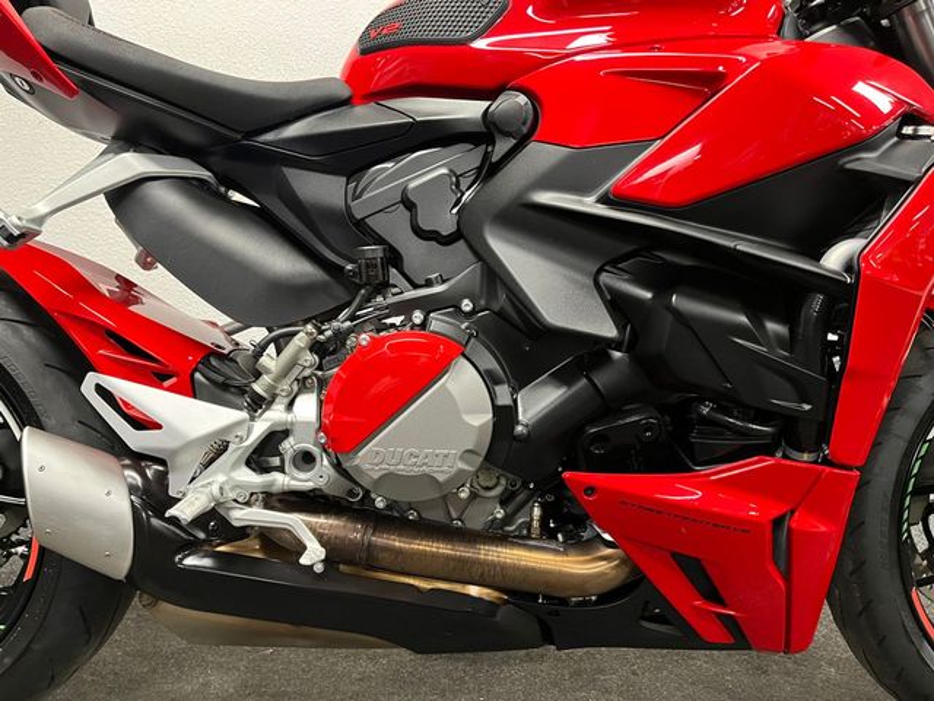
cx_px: 467
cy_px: 350
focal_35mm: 26
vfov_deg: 53.1
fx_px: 702
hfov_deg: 67.3
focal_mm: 5.1
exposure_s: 1/50
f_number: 1.6
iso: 500
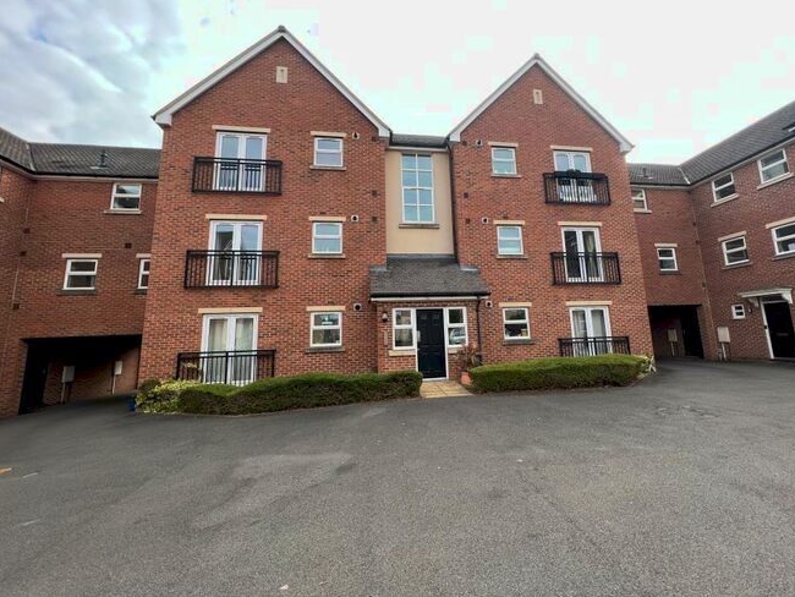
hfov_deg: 101.9
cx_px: 426
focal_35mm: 14
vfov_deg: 85.6
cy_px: 277
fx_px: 322
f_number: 1.8
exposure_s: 1/316
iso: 32
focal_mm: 1.57
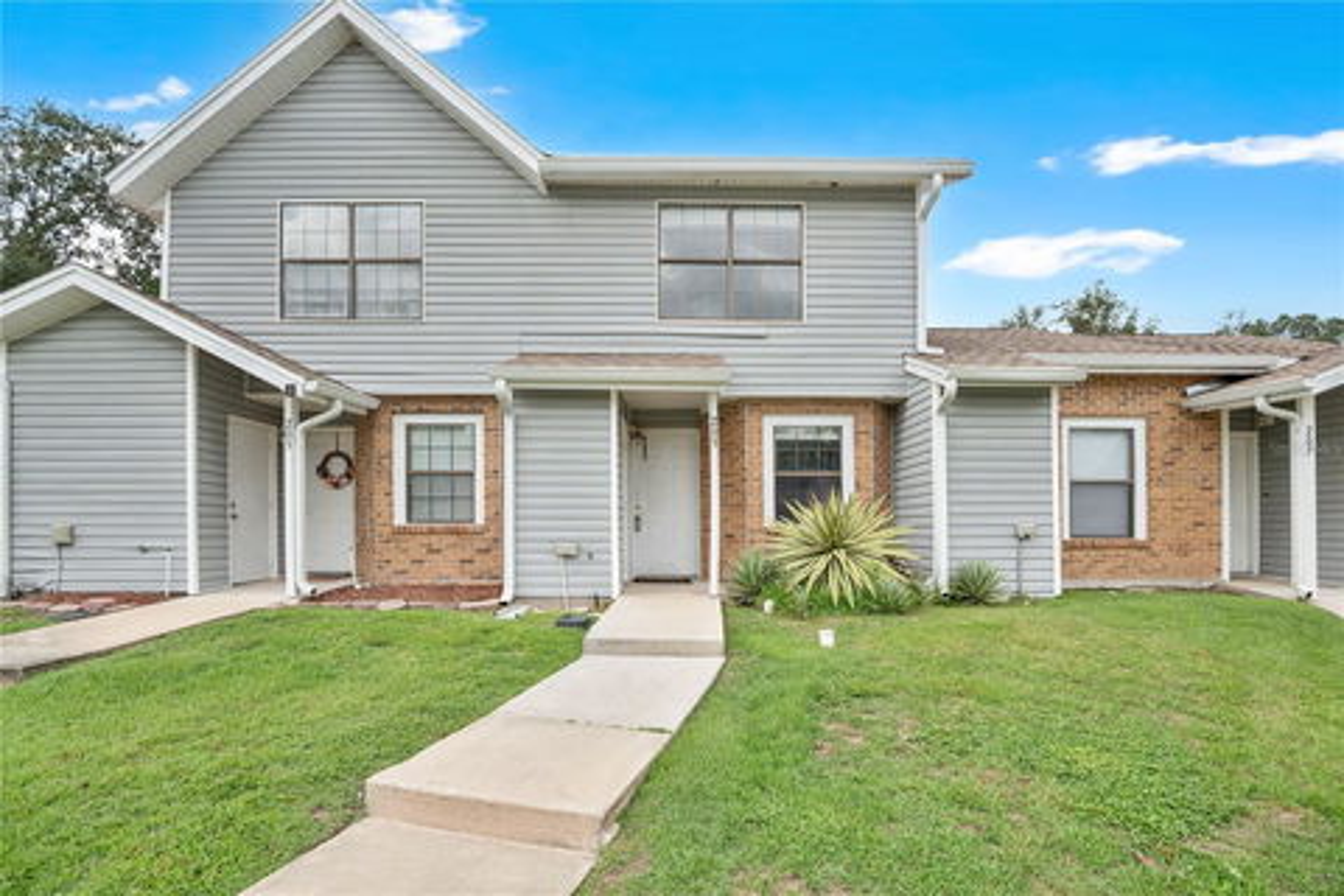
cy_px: 448
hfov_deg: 96.7
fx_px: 597
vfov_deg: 73.7
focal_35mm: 16
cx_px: 672
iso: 800
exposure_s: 1/3200
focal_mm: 16
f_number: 5
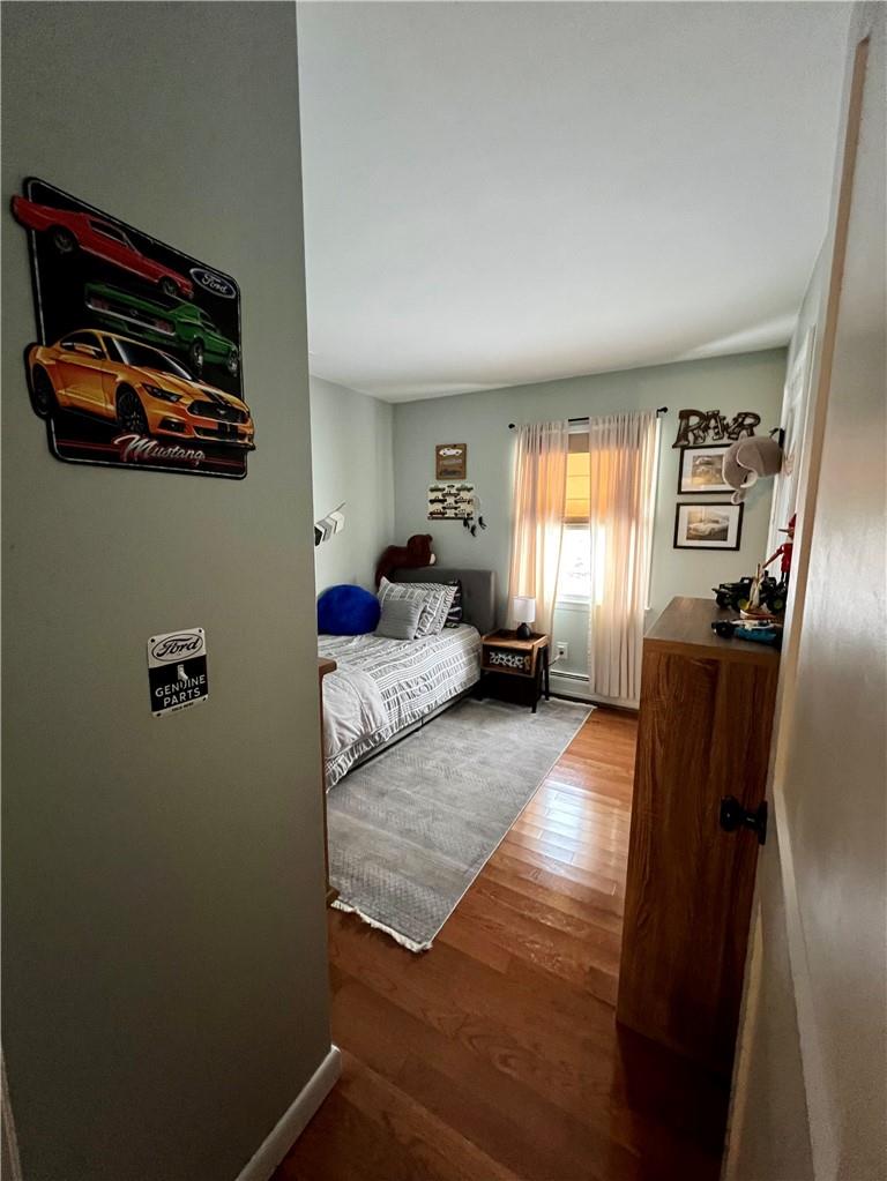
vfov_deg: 106.2
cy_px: 590
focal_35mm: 13
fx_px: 444
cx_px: 444
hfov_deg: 90.0
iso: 640
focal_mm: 1.57
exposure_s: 1/60
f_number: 1.8
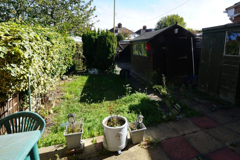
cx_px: 136
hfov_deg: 80.7
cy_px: 65
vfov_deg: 59.1
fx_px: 140
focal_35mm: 21
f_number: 10
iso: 100
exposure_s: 1/80
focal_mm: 16
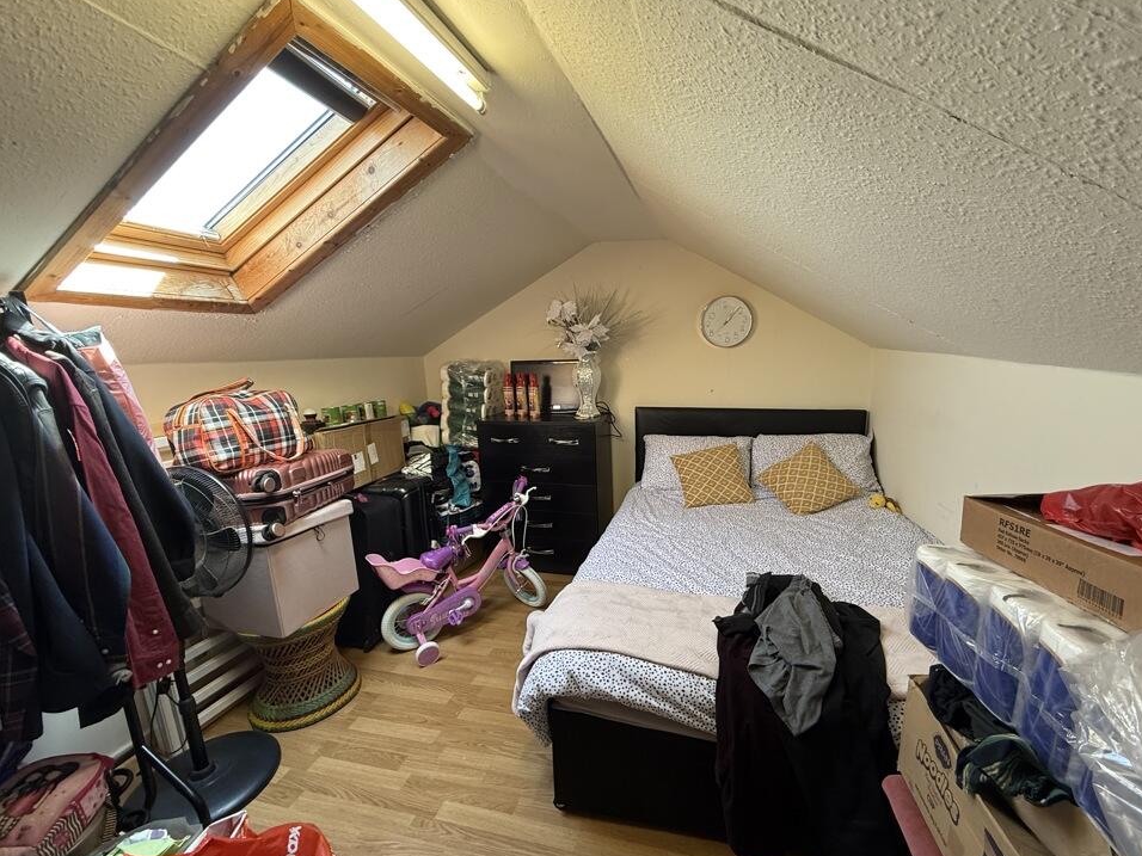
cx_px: 610
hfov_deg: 98.0
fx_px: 495
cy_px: 444
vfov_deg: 81.7
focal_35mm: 15
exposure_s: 1/50
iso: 200
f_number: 2.2
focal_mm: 2.22
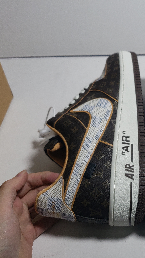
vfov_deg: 52.8
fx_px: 260
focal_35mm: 38
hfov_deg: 29.3
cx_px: 142
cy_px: 130
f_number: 1.5
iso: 50
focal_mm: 4.3
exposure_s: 1/602
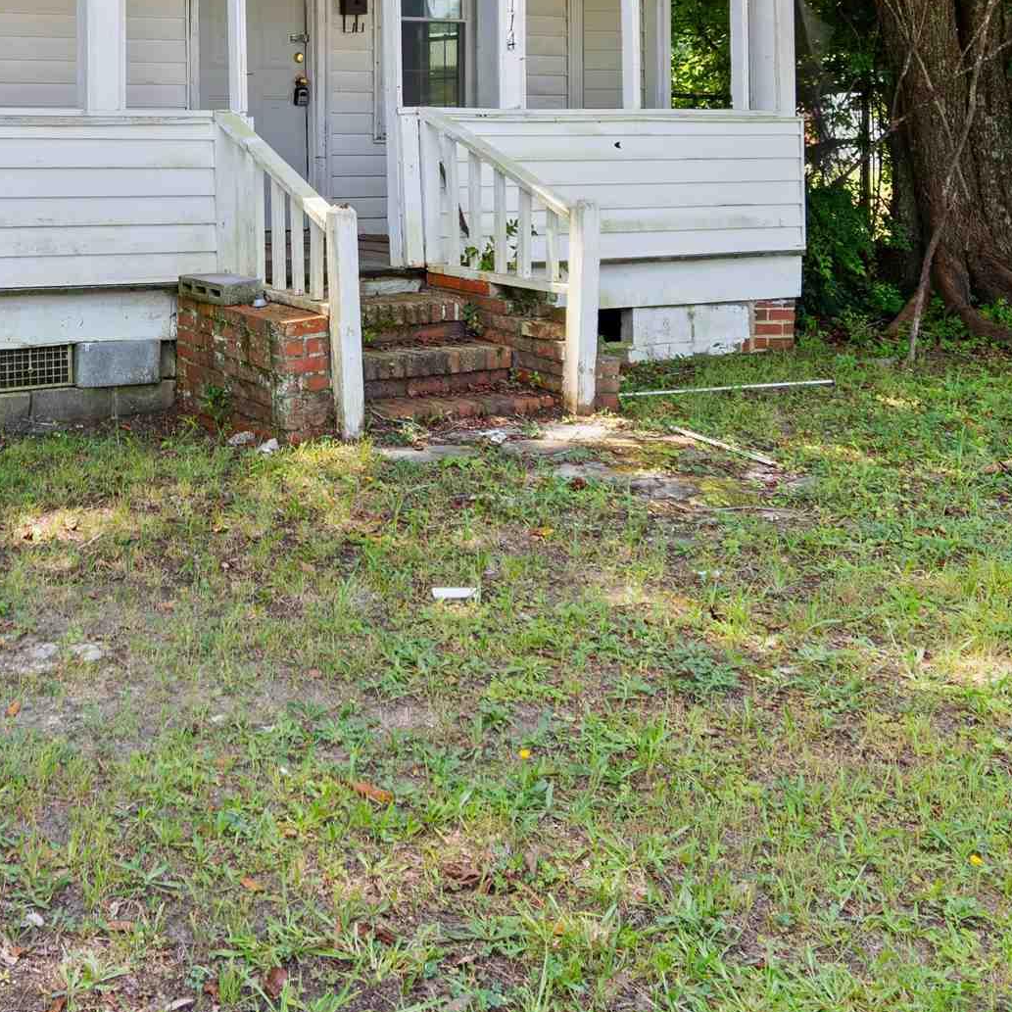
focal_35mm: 48
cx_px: 130
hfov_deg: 33.7
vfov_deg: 33.5
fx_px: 1588
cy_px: 101
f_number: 4.8
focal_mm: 13
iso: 100
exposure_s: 1/50
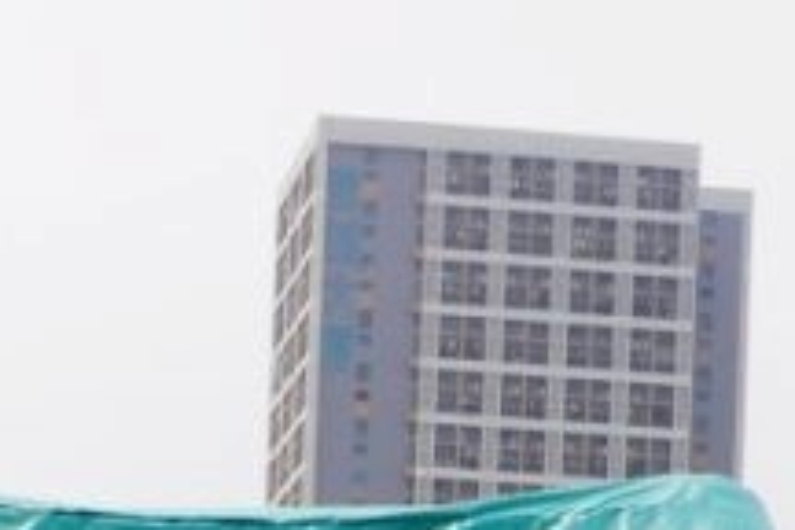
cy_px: 1187
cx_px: -15
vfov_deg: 10.6
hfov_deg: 17.5
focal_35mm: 114
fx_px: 2517
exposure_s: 1/160
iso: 100
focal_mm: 16
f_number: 10
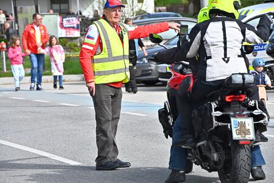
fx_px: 1522
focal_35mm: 200
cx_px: 137
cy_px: 92
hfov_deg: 10.3
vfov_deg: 6.9
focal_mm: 200
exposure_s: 1/2000
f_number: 10
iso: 1600
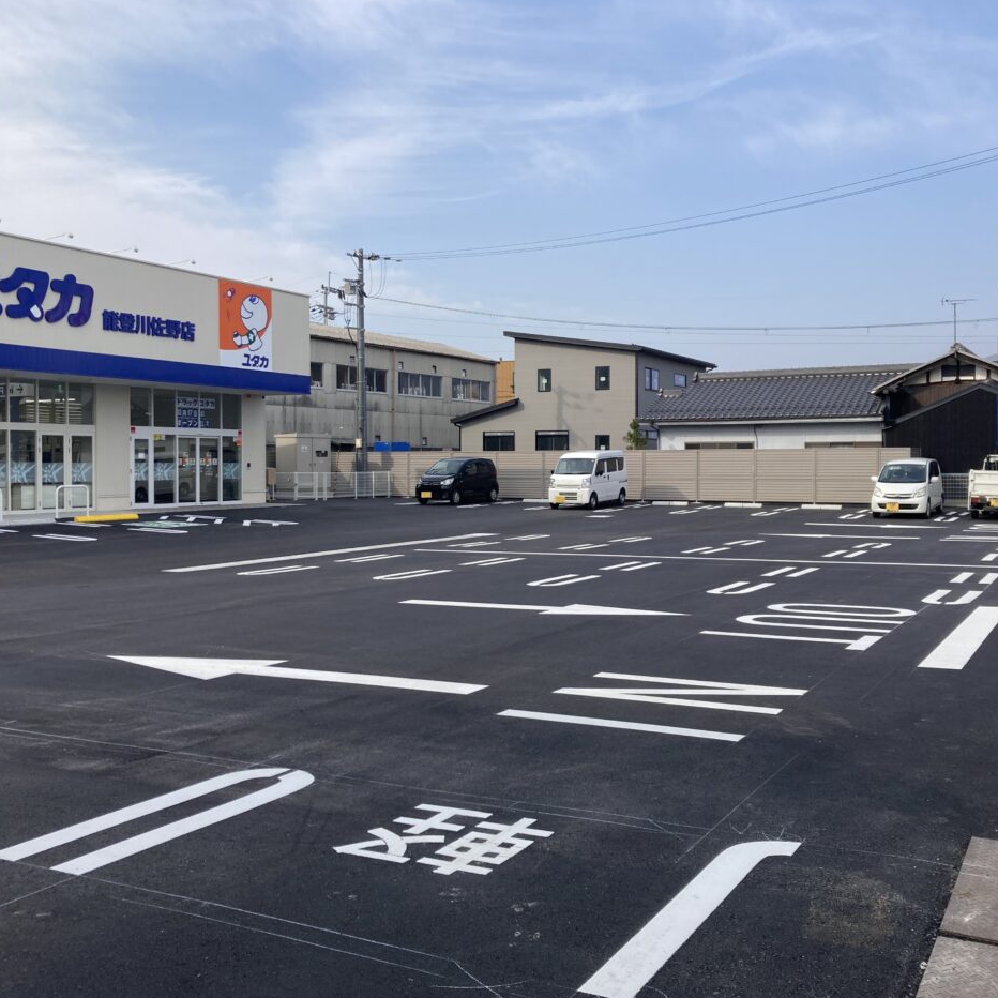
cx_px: 542
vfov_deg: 48.4
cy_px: 489
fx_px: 1109
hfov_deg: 48.4
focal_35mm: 34
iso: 20
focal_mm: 3.99
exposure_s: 1/1600
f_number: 1.8
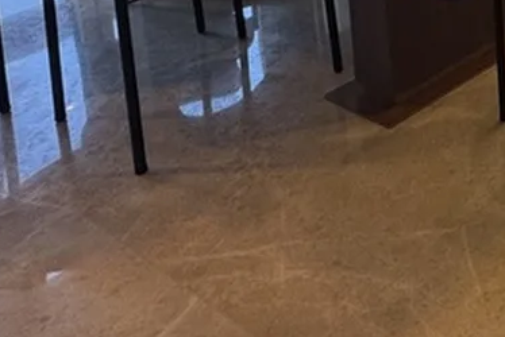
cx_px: 787
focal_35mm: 56
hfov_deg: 25.3
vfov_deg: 18.3
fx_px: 786
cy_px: -293
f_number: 2.2
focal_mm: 2.22
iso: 160
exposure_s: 1/100
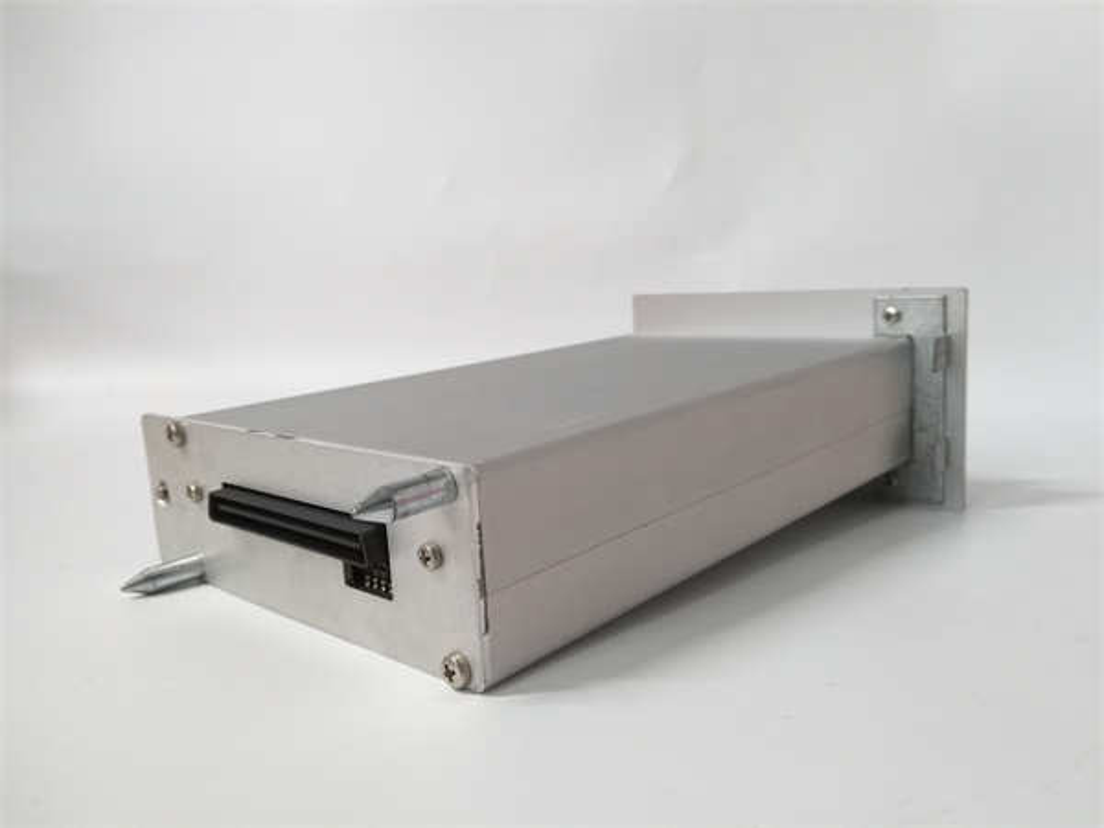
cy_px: 414
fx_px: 829
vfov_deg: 53.1
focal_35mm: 26
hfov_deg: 67.3
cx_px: 552
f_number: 1.8
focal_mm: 3.63
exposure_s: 1/30
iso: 244
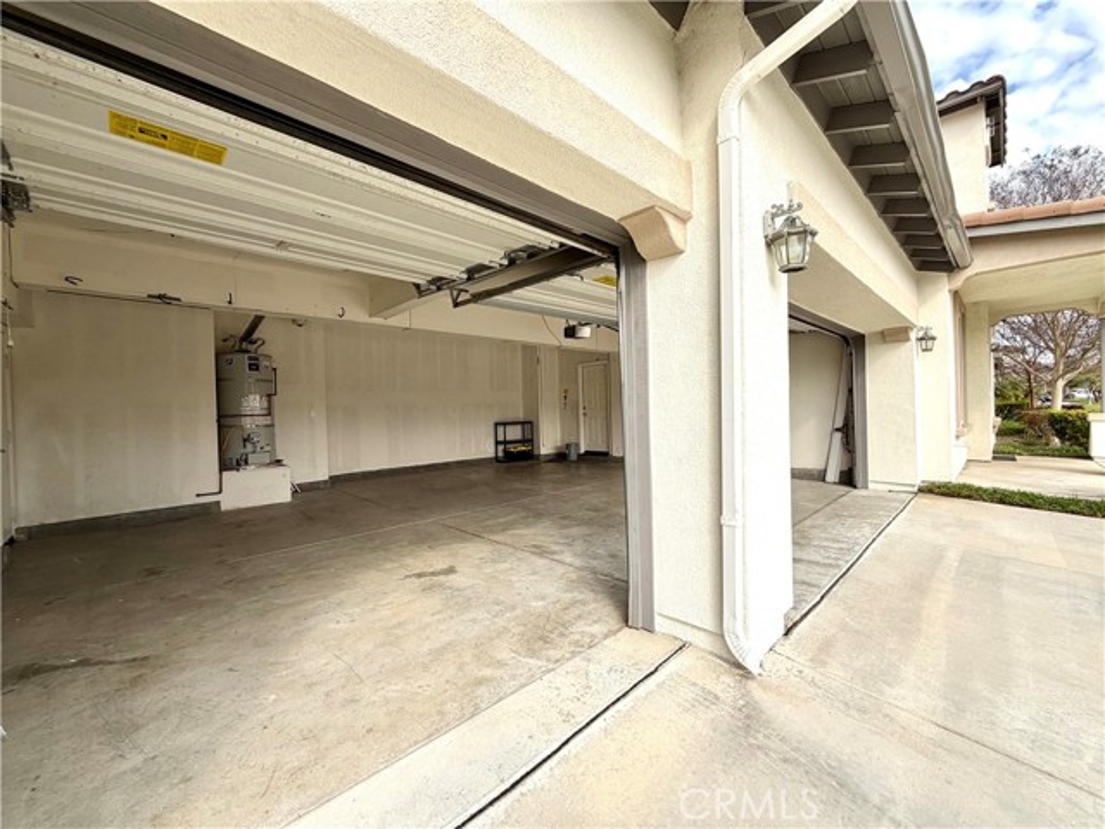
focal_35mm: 14
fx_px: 447
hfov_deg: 102.1
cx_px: 552
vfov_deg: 85.7
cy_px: 414
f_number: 2.2
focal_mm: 2.22
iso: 25
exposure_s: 1/770
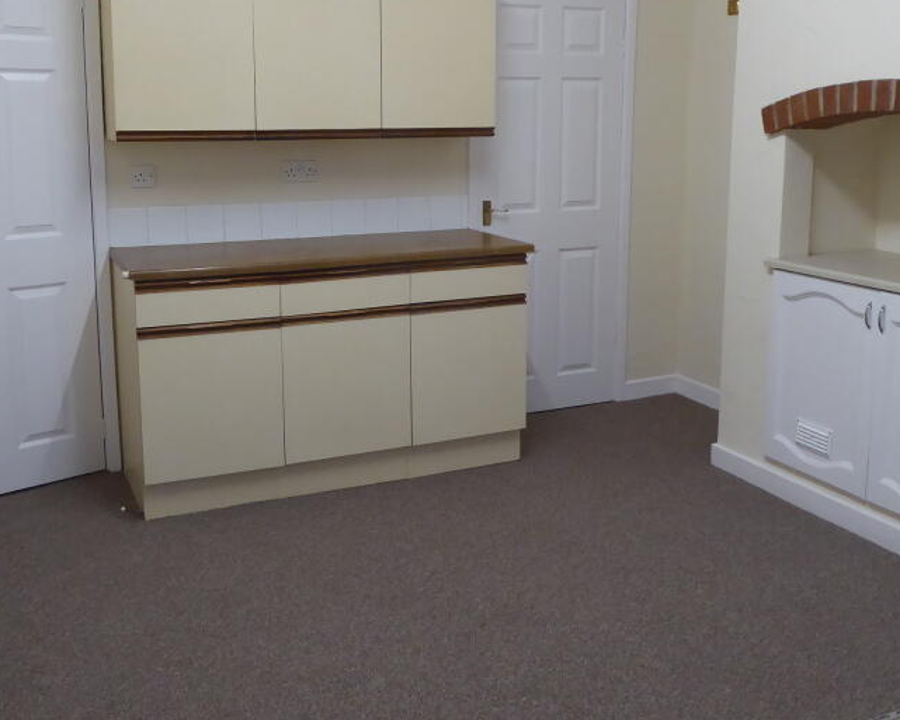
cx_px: 434
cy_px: 274
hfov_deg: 46.8
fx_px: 1039
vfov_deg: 38.0
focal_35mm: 39
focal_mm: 4.3
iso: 400
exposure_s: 1/40
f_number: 3.3
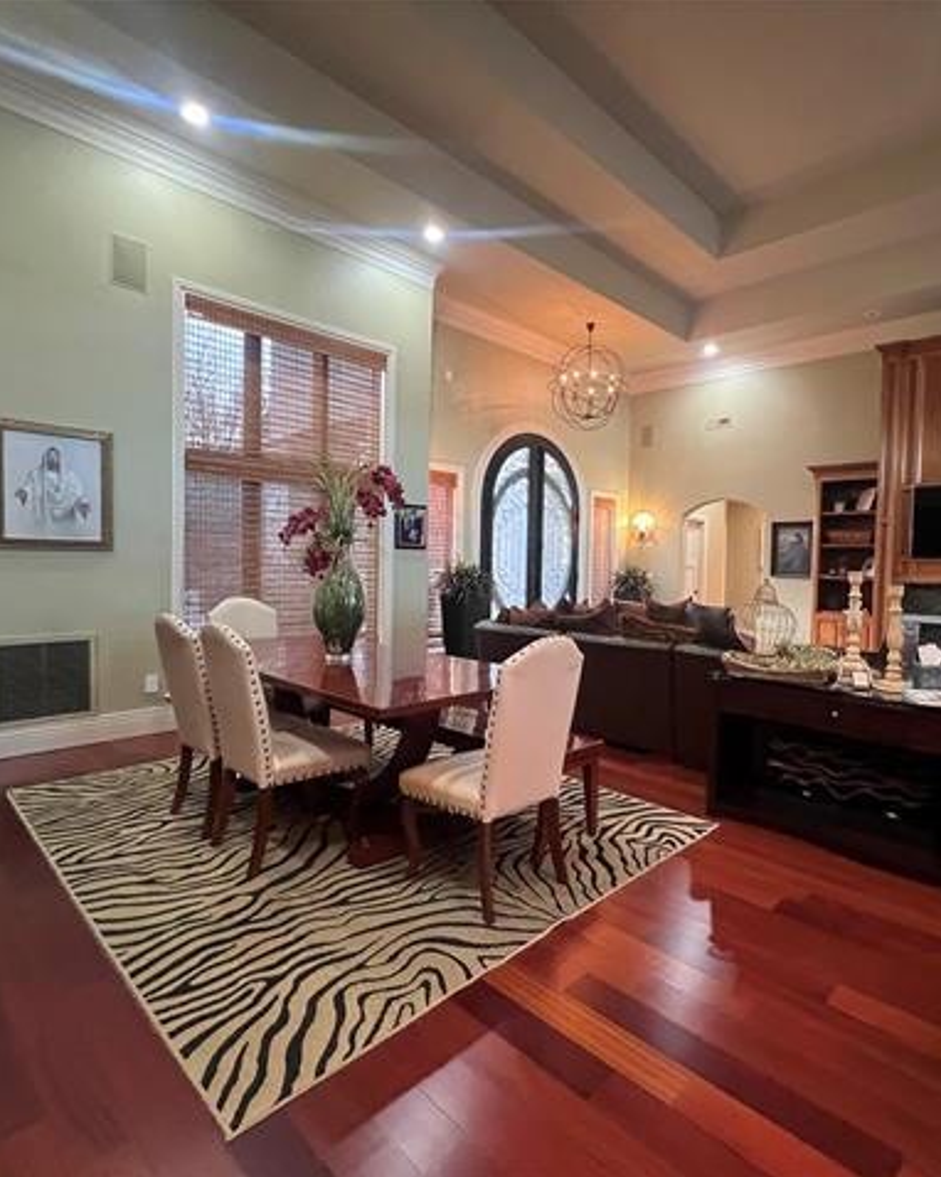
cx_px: 567
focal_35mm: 17
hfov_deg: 76.0
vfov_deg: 89.7
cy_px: 588
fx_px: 592
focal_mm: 1.57
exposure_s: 1/60
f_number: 1.8
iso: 640
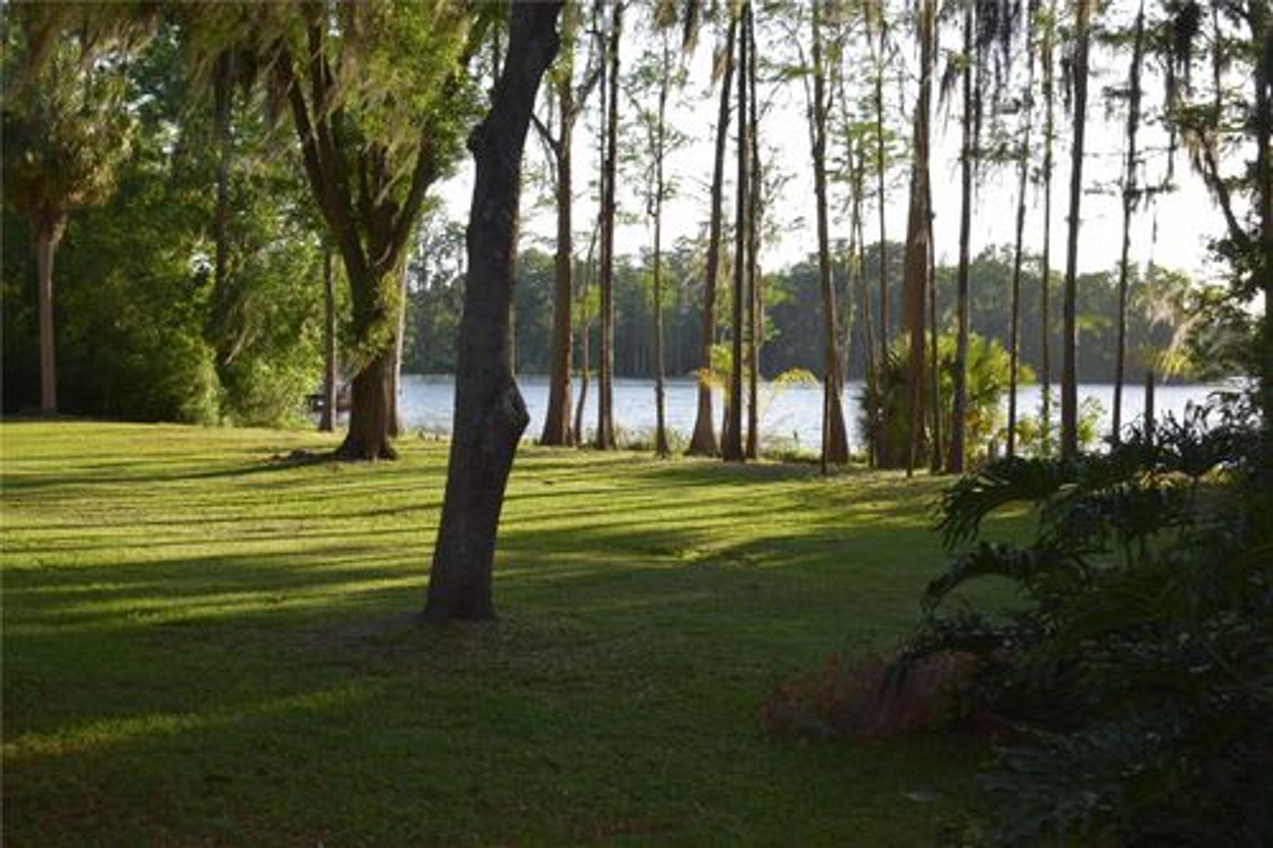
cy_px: 424
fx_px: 1697
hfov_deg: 41.1
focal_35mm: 48
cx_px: 636
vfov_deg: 28.1
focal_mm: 32
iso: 100
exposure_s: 1/200
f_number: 6.3
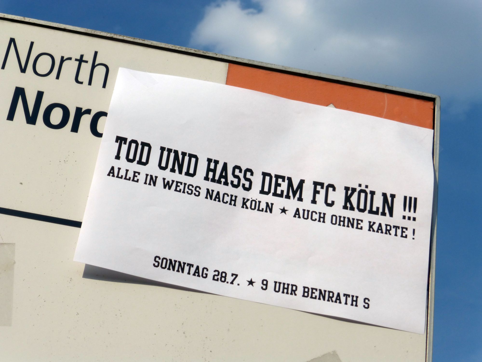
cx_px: 241
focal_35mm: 79
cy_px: 181
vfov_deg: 18.7
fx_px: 1100
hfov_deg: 24.7
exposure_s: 1/2000
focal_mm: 14.2
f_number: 5.1
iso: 100
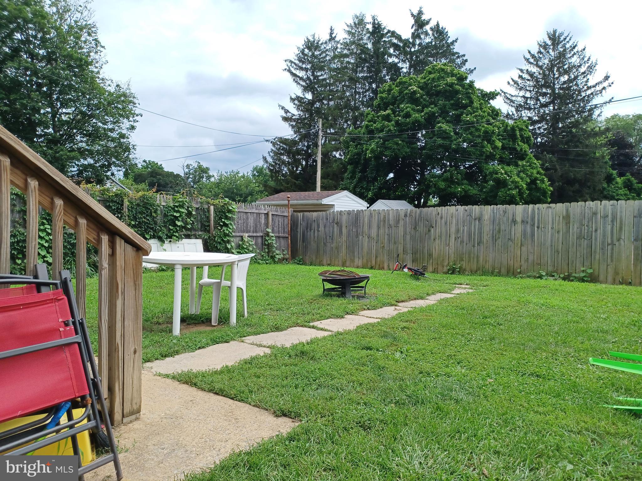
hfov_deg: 69.4
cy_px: 240
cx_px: 321
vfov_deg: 54.9
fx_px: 464
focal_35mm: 25
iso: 32
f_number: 1.8
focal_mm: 4.6
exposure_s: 1/485
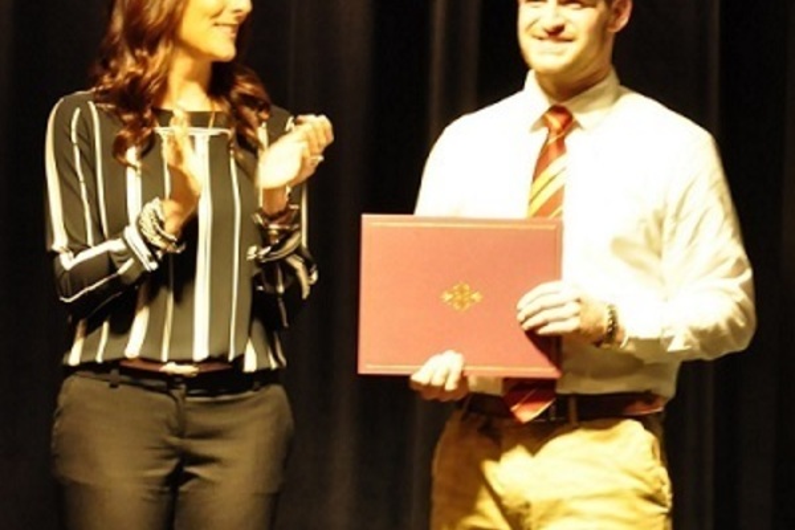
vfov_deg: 16.6
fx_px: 1822
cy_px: 265
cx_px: 398
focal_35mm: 82
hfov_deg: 24.6
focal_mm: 55
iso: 1600
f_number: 5.6
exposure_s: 1/15
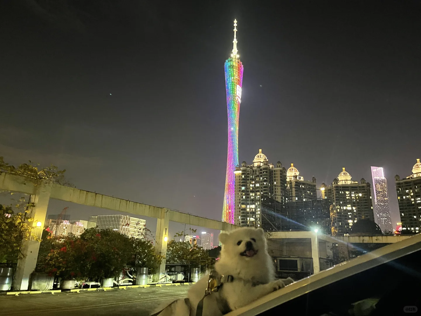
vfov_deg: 54.9
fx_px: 304
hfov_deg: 69.4
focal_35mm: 25
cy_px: 158
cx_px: 210
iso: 800
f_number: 1.6
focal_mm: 5.1
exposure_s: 1/25
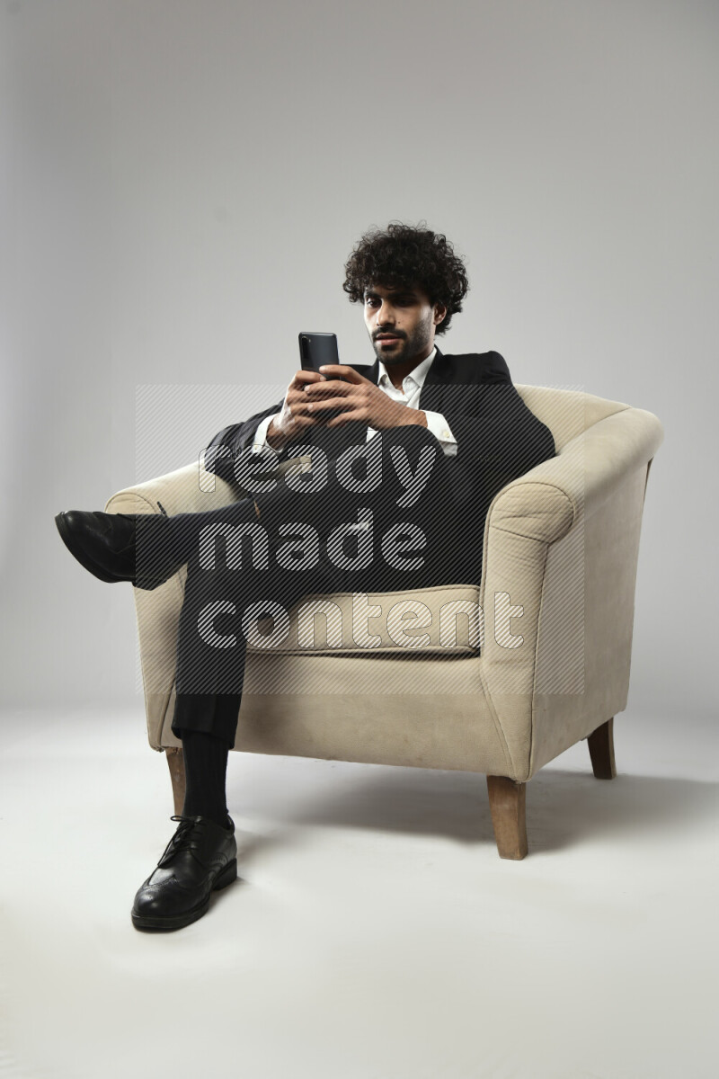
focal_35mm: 38
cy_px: 540
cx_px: 360
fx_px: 1138
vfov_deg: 50.7
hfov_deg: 35.1
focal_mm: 38
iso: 400
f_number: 5.6
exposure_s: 1/125
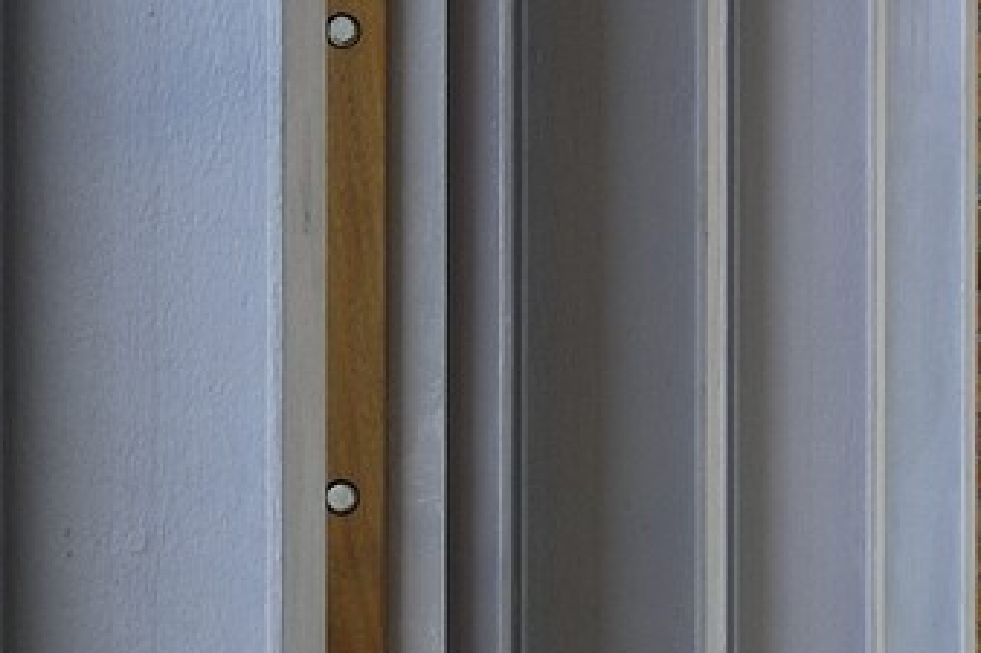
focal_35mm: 298
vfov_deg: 4.6
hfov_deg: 6.6
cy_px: 1129
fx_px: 8116
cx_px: 2275
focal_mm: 42
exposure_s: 1/15
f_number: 8
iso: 100
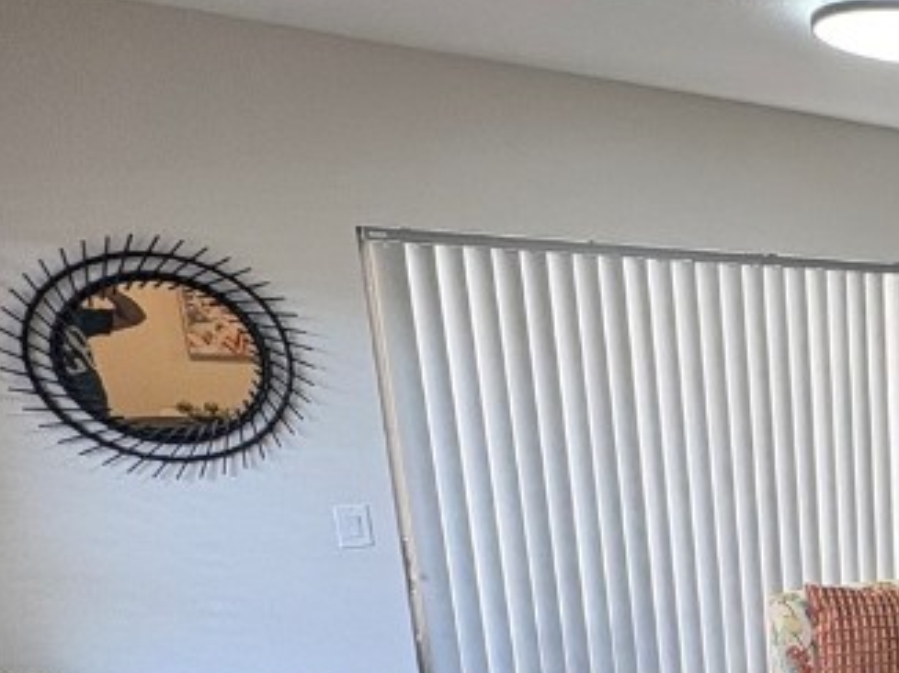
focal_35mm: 44
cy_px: 623
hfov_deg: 31.9
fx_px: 1142
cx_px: 1189
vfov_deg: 31.1
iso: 160
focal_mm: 2.22
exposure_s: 1/60
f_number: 2.2
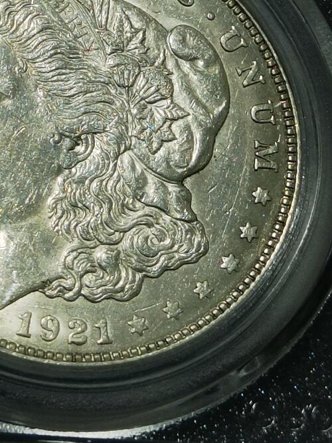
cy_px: 40
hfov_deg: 9.1
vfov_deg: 12.1
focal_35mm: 162
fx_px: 2072
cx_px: 55
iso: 50
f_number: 1.9
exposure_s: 1/134
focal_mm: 6.67
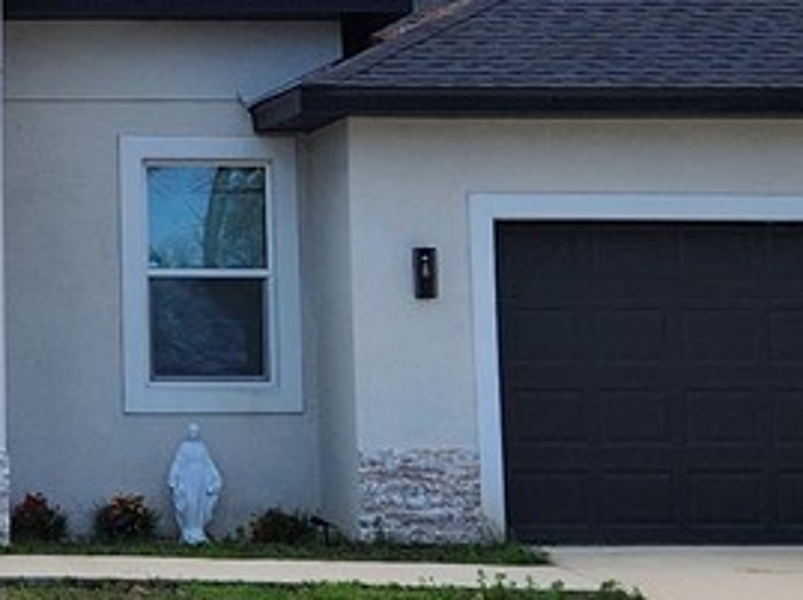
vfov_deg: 10.7
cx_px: -176
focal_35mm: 137
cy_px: 6
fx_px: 3174
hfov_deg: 14.0
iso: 20
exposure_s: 1/3657
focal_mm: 5.4
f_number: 1.8
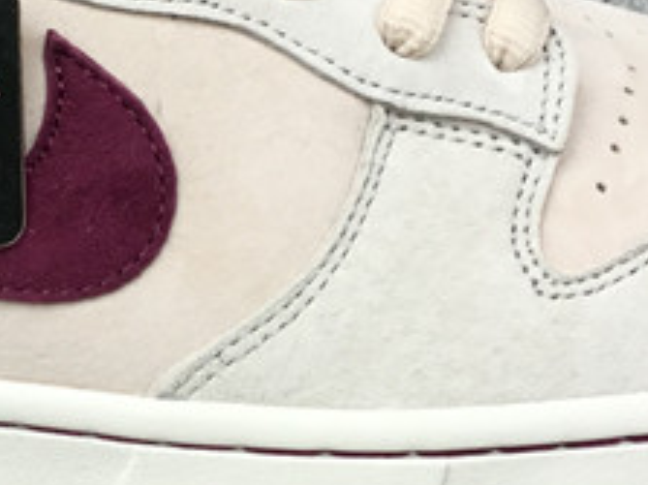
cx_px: 84
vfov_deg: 11.8
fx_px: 2339
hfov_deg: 15.6
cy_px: 370
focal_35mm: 125
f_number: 2.4
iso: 25
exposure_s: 1/100
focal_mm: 3.3
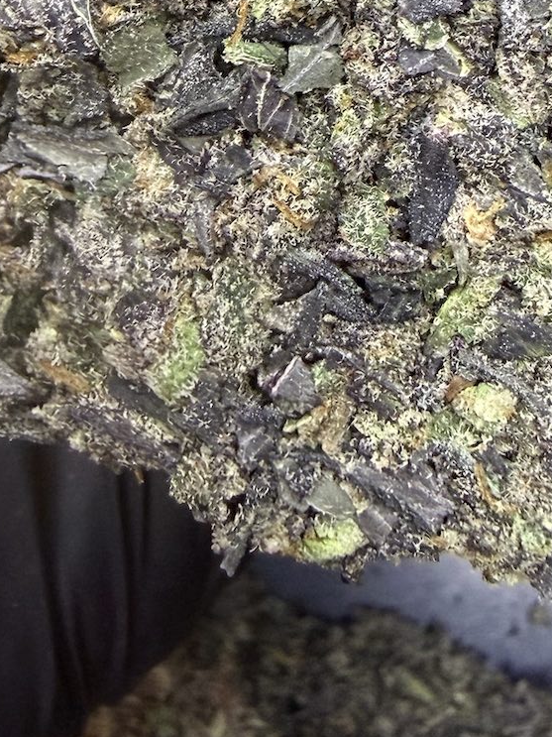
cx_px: 369
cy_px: -116
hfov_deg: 23.5
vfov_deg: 27.9
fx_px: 1319
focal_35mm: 62
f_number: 2.2
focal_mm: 2.22
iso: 320
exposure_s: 1/50
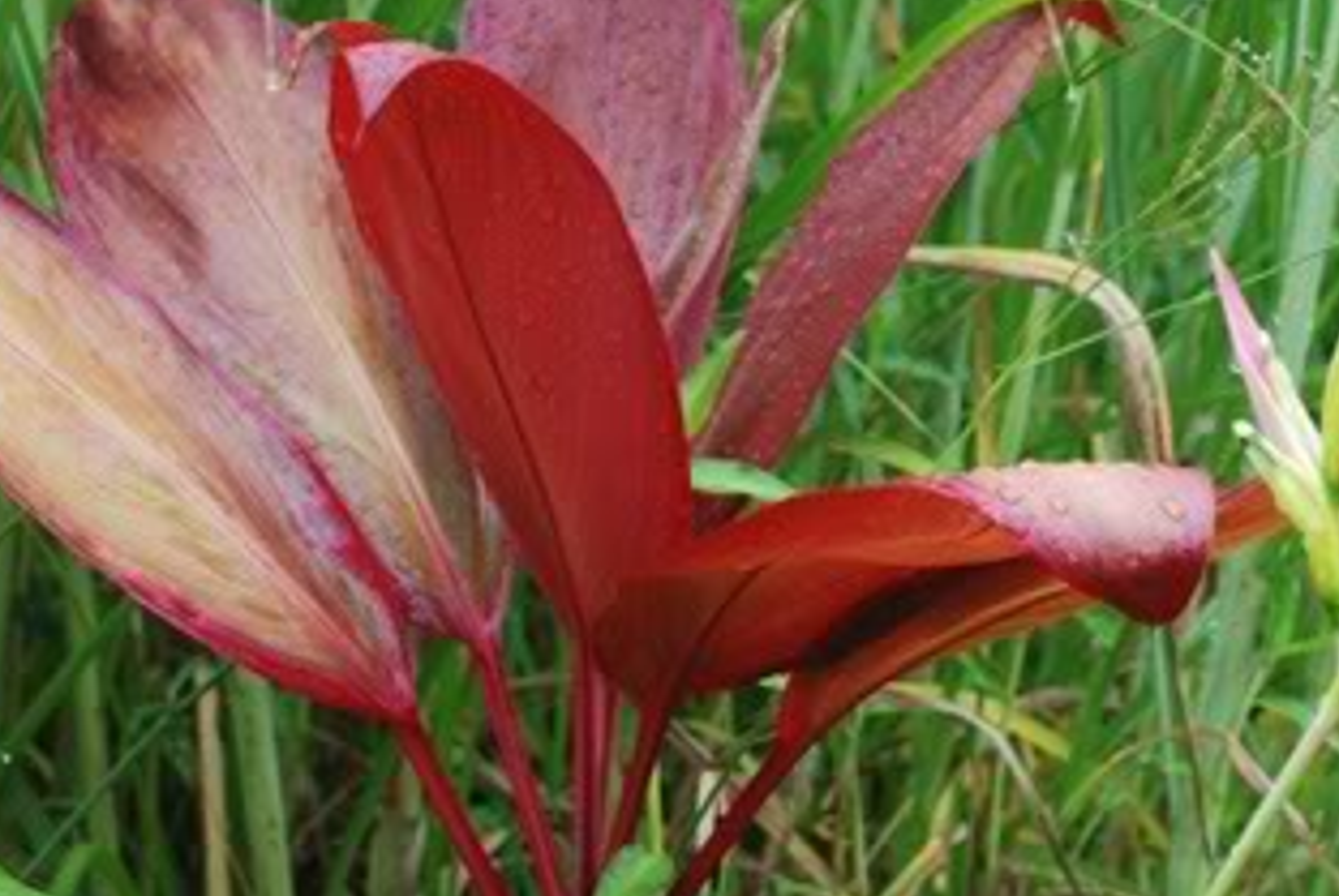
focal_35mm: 123
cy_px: 416
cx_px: 691
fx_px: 4581
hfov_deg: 16.6
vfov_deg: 11.2
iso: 200
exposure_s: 1/60
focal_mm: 32
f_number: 4.2
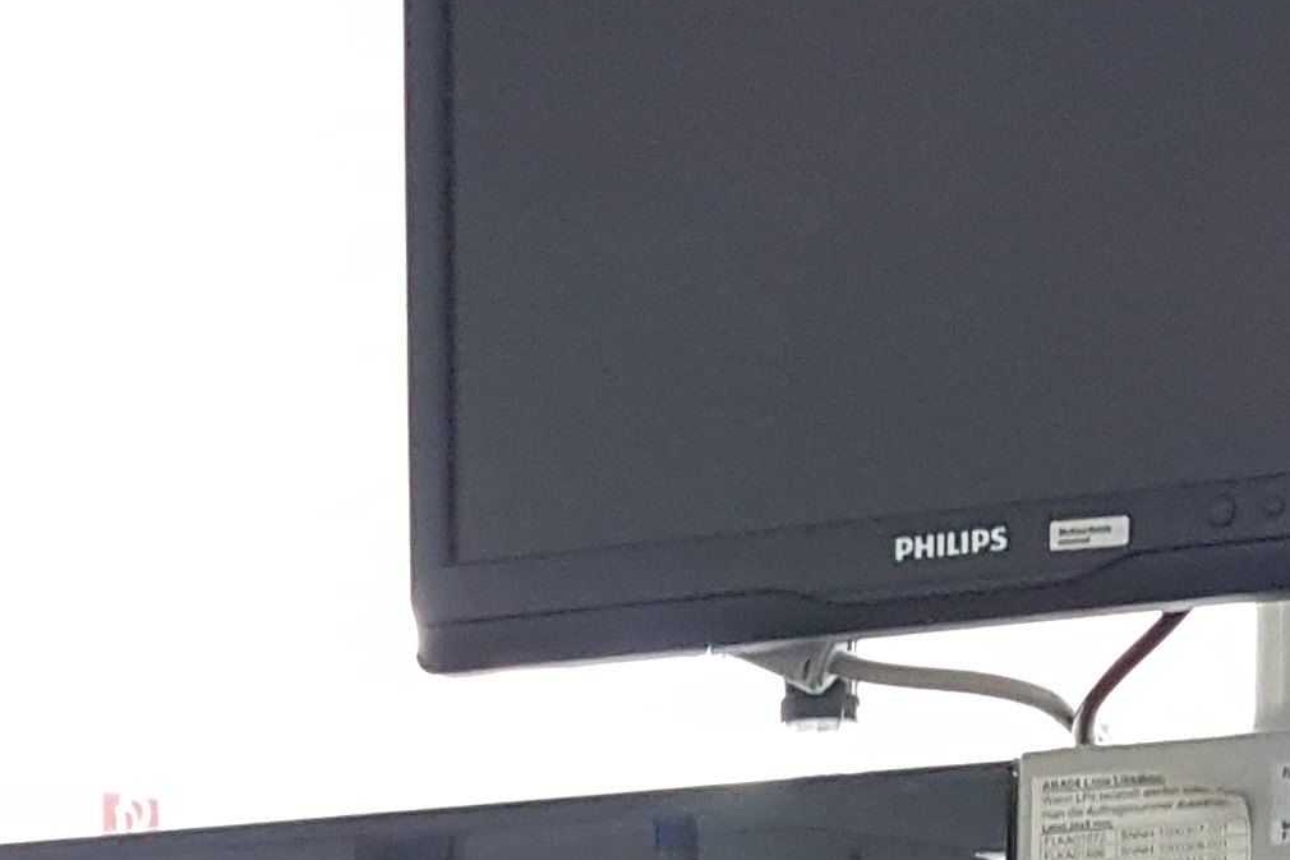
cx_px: 612
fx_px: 3869
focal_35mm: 108
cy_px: 2093
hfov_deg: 18.9
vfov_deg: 10.7
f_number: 1.7
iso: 200
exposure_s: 1/17
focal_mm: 4.2
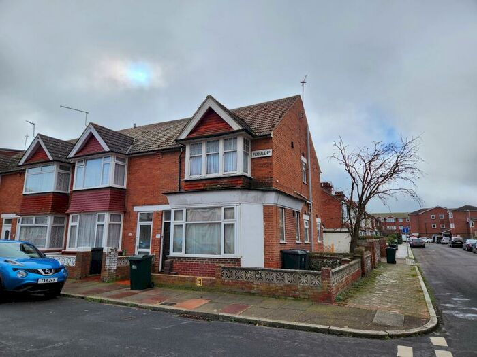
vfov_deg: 58.9
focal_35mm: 23
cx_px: 238
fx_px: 317
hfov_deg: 73.9
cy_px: 178
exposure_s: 1/2222
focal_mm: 5.4
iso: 20
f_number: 1.8
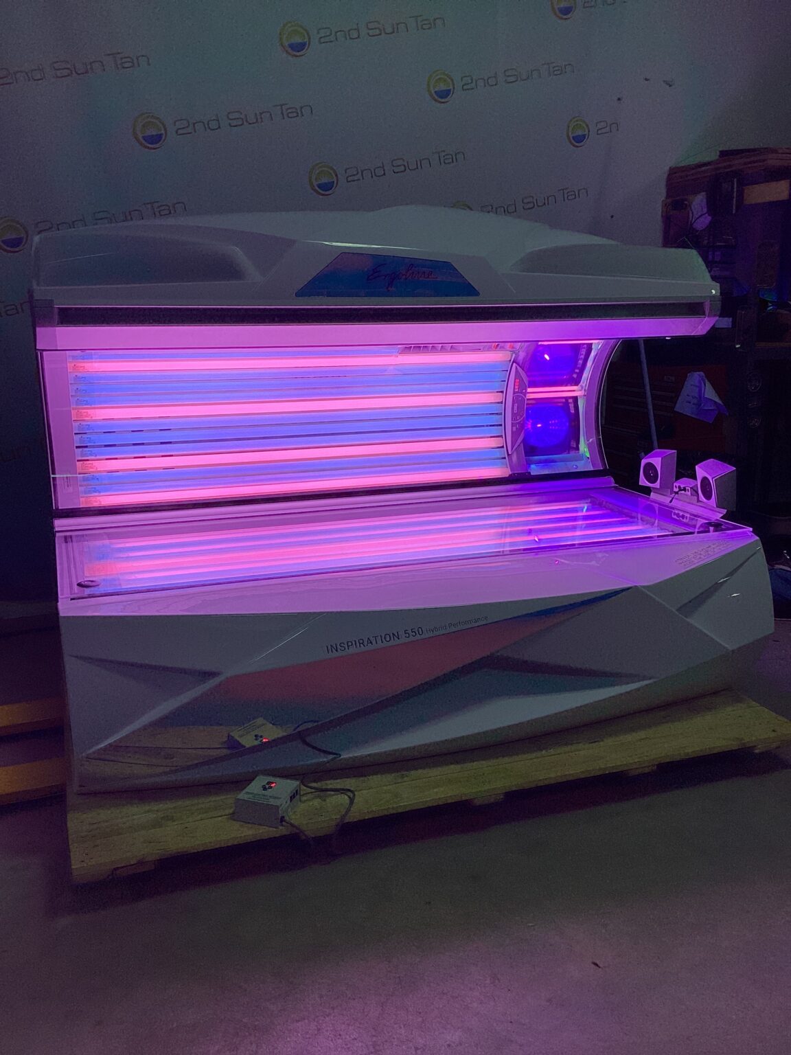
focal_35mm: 31
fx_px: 944
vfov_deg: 58.4
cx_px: 396
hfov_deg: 45.4
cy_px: 528
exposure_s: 1/250
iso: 25
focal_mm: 3.3
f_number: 2.4
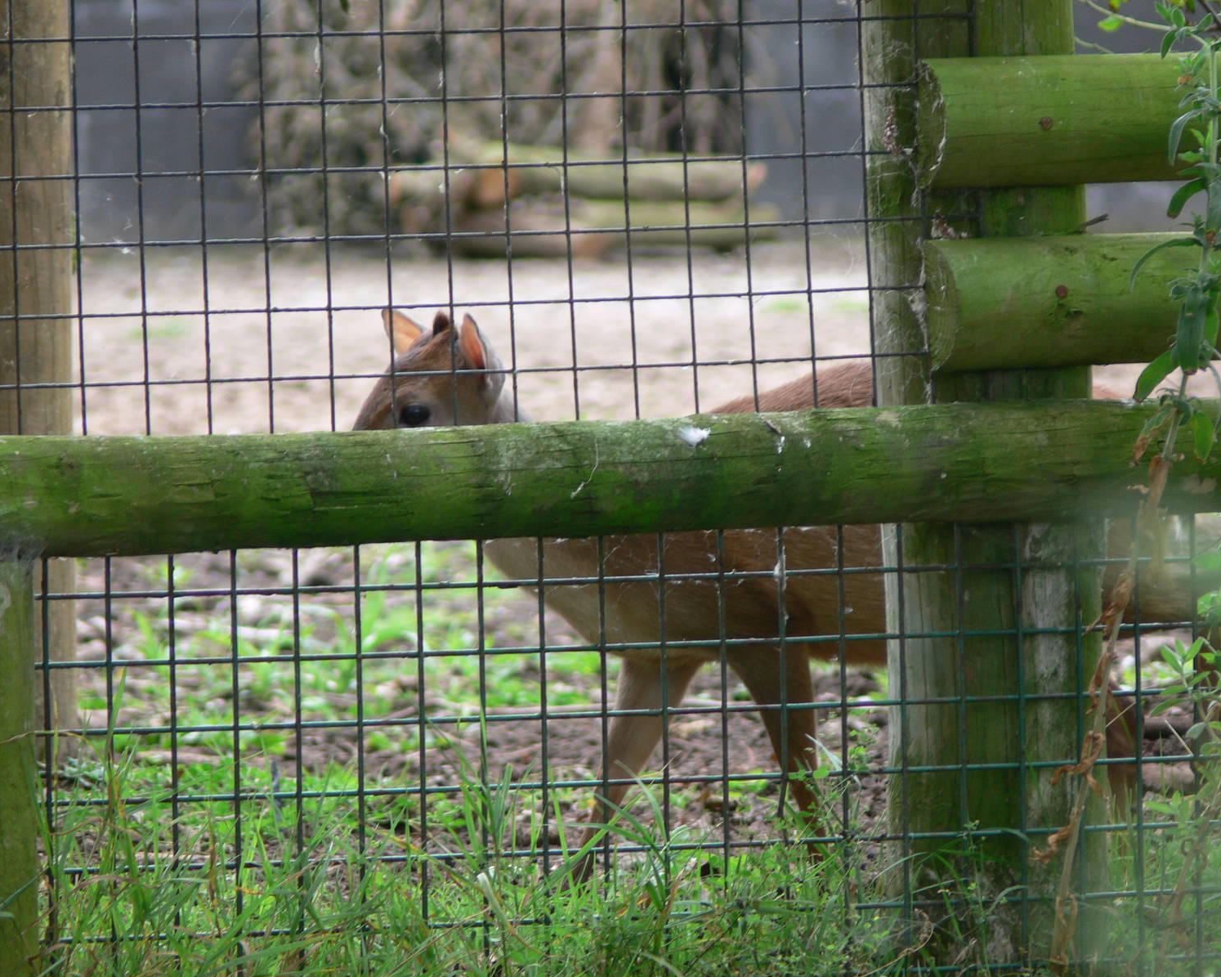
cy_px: 490
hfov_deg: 4.4
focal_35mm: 439
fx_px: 15863
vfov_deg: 3.5
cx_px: 590
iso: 80
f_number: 3.7
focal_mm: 88.8
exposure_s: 1/50
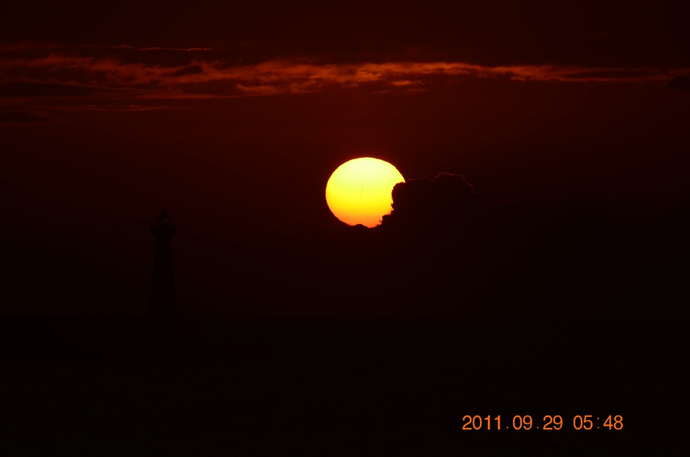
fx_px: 8607
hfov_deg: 4.6
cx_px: 345
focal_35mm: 450
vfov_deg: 3.0
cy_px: 228
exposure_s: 1/4000
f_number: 8
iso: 100
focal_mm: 300
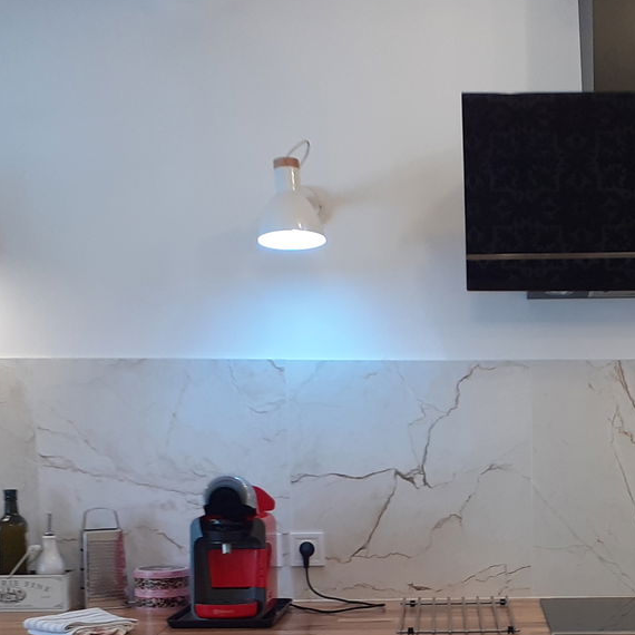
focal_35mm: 67
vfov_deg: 25.1
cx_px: 568
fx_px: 1391
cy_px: 545
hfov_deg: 25.0
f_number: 1.9
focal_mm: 3.6
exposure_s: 1/50
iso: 64
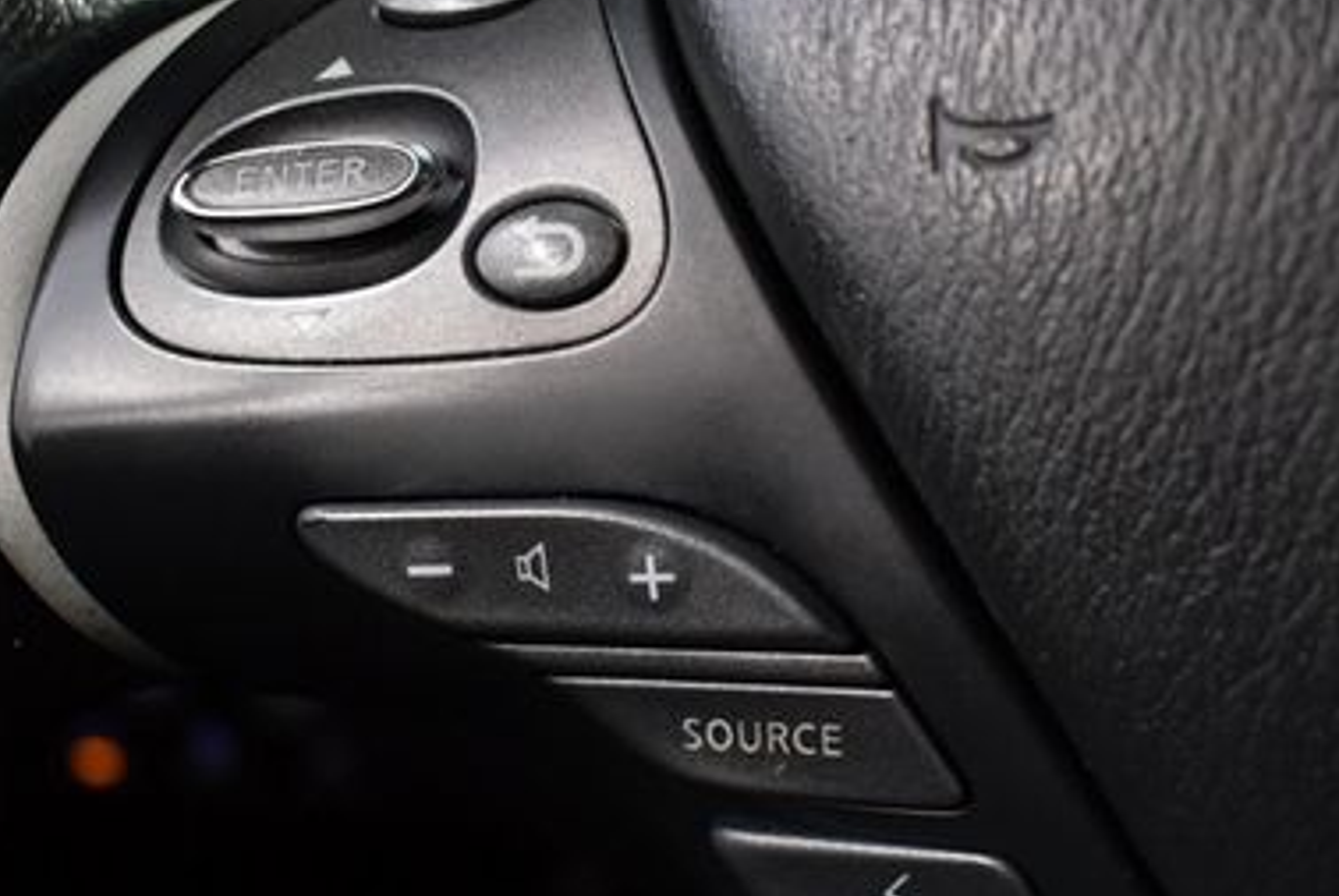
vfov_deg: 22.2
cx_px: 751
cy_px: 588
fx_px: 2271
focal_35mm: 61
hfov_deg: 32.8
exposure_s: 1/125
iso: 2200
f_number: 3.5
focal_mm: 18
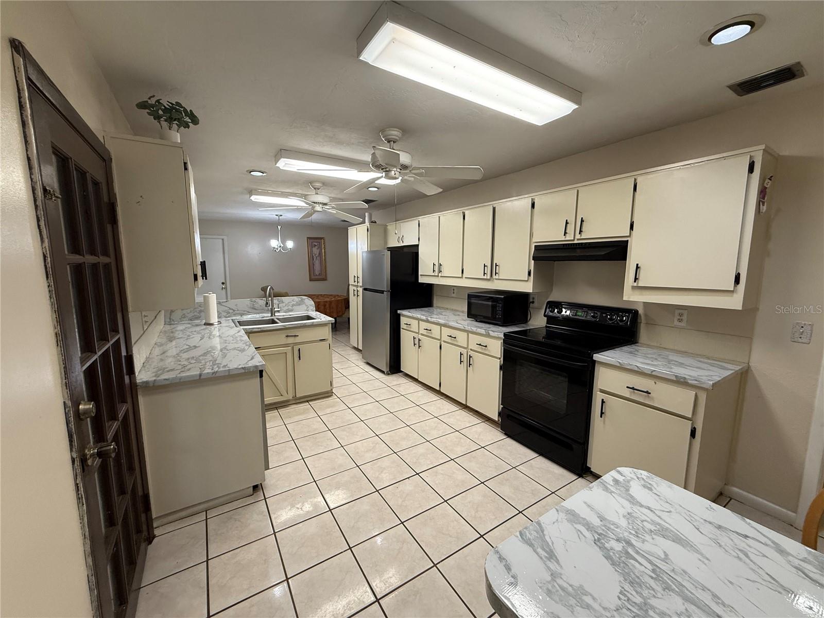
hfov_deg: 102.1
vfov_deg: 85.7
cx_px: 412
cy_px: 309
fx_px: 333
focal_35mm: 14
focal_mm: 2.22
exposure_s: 1/120
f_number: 2.2
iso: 250
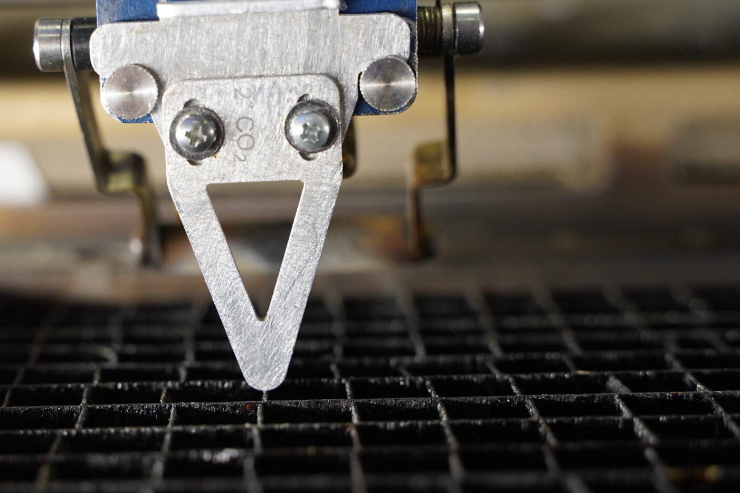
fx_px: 1727
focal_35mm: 84
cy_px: 203
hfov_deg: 24.1
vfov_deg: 16.3
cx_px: 278
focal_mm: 46
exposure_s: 1/200
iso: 1600
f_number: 3.5
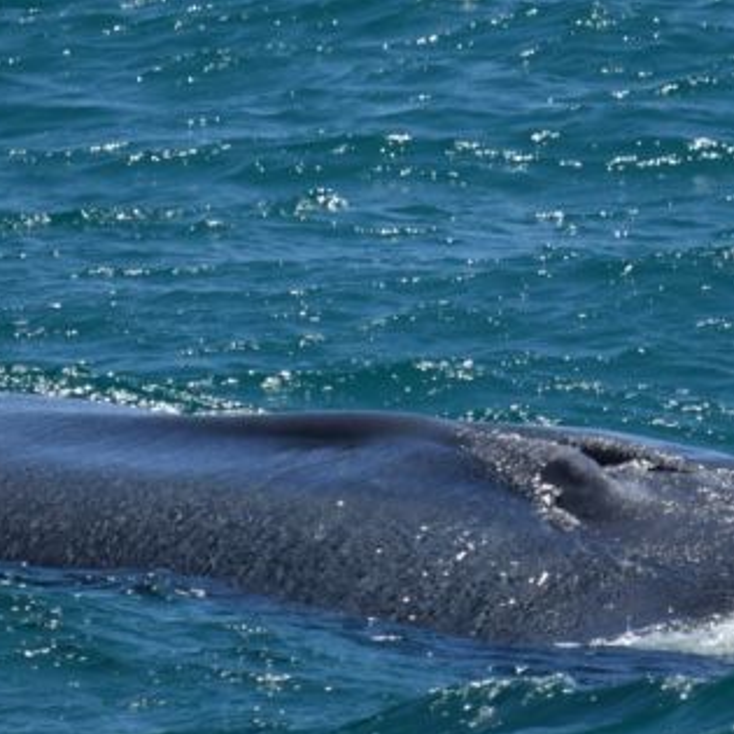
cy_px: 395
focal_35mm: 1294
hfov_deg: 1.4
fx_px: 31043
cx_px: 212
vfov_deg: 1.4
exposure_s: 1/8000
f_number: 6.3
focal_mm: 600
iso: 1000
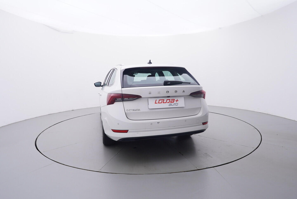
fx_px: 186
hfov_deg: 77.3
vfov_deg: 56.2
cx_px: 148
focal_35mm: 22
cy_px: 100
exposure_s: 1/80
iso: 200
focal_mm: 15
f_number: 5
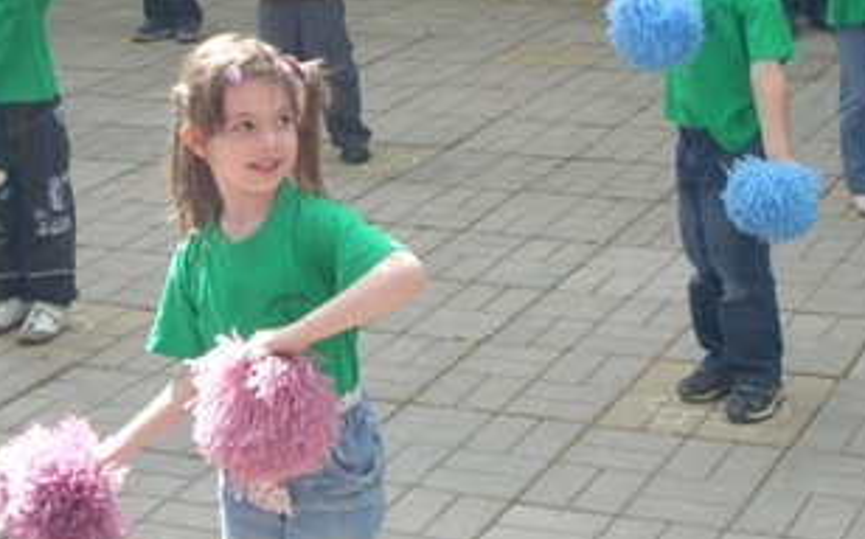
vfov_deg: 13.6
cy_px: -29
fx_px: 2214
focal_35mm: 94
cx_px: 416
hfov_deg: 22.1
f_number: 3.1
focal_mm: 7.6
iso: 95
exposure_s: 1/250
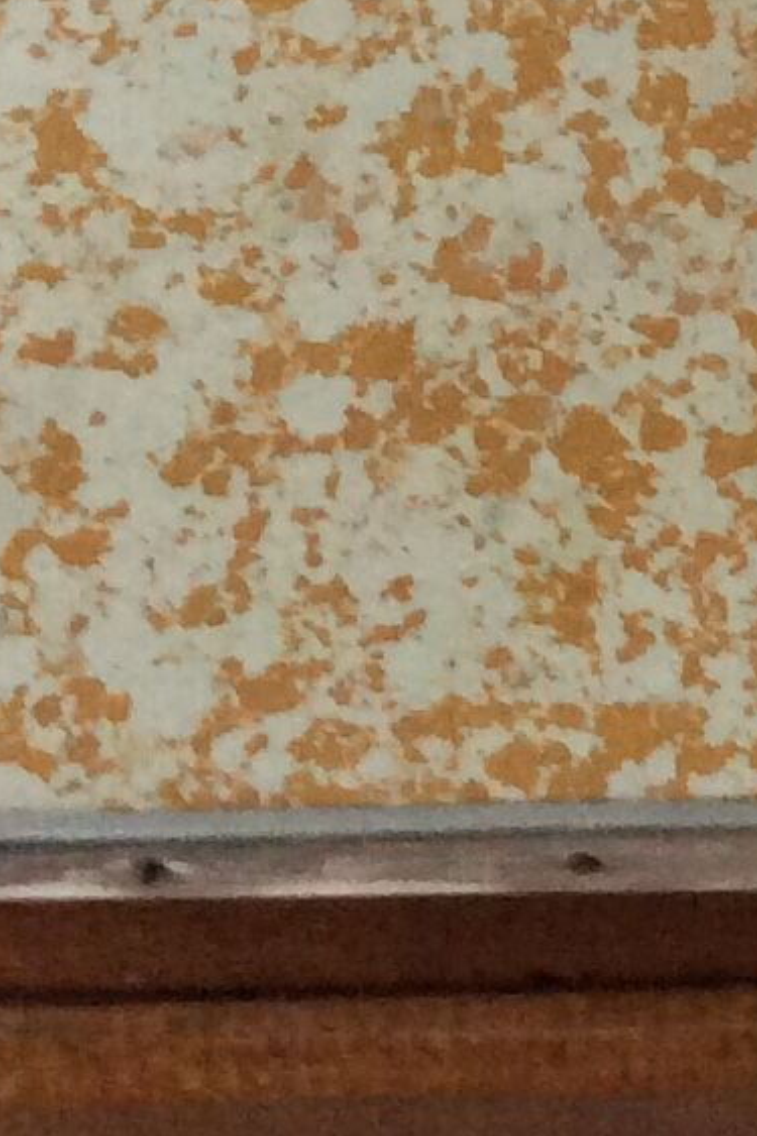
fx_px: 4828
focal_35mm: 153
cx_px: 1625
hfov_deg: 8.4
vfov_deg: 13.2
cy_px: -24
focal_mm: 3.3
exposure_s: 1/25
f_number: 2.4
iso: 160
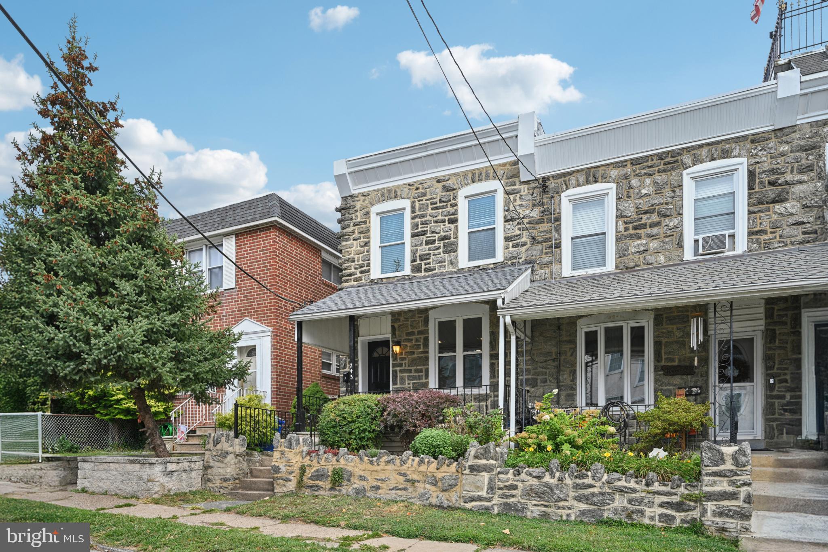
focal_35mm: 24
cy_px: 276
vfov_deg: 52.2
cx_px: 414
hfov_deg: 72.6
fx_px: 563
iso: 400
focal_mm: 24.5
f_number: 8
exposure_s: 1/200
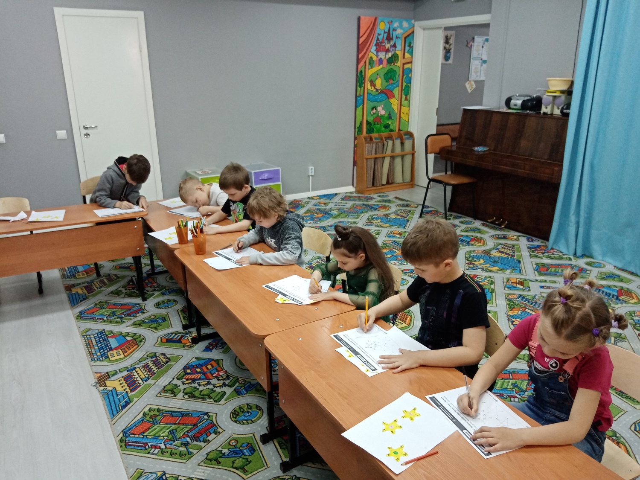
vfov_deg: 53.1
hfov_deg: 67.3
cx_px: 320
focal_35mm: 26
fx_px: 481
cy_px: 240
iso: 217
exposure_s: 1/33.3
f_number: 1.8
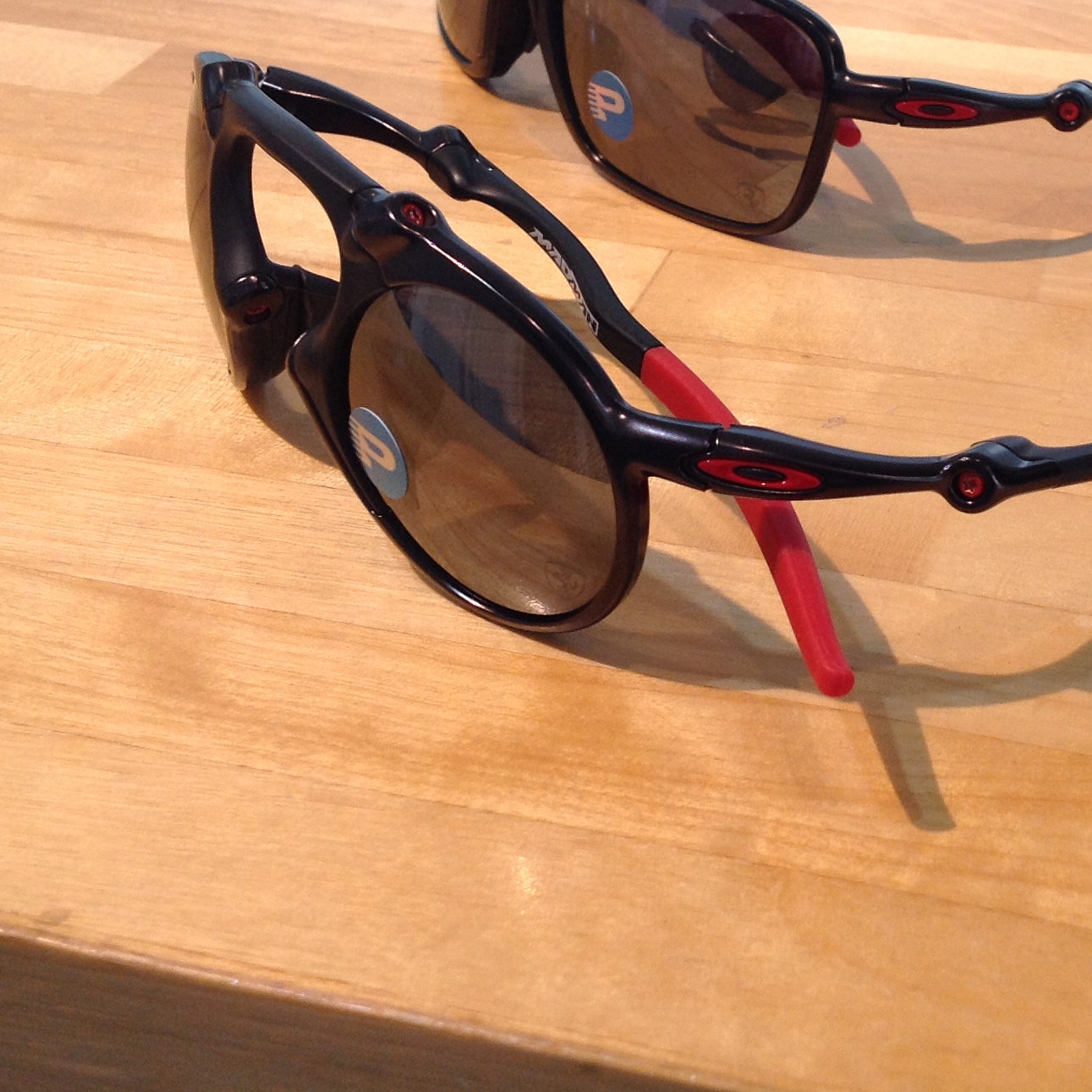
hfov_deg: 27.3
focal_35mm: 62
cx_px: 847
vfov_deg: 27.5
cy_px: 361
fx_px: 2213
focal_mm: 4.28
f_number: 2.4
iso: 64
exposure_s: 1/40
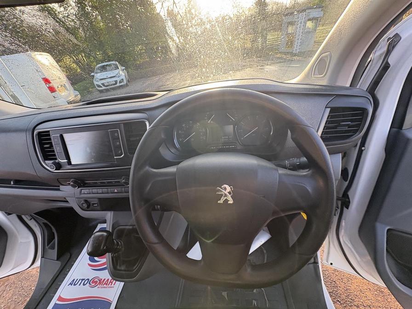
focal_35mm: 14
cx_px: 206
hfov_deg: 102.1
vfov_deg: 85.7
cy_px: 154
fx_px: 167
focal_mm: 2.22
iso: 125
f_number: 2.2
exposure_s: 1/99
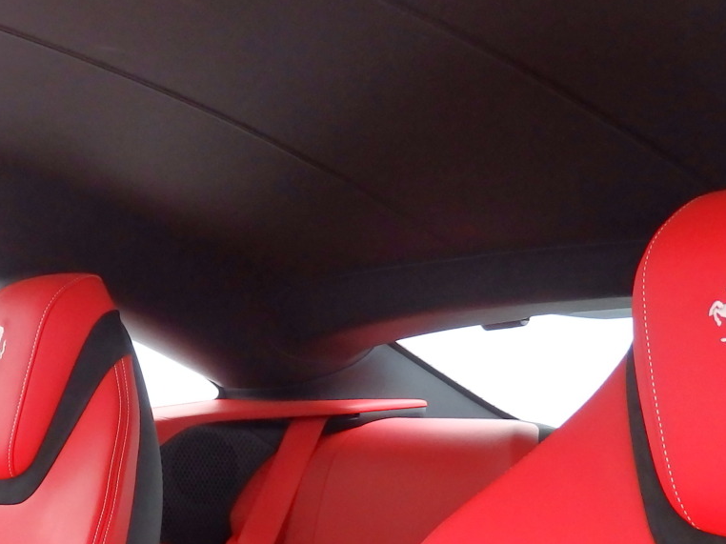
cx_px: 241
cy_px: 370
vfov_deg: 23.2
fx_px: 1321
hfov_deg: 30.5
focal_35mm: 63
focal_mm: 4.5
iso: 320
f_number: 3
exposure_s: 1/30
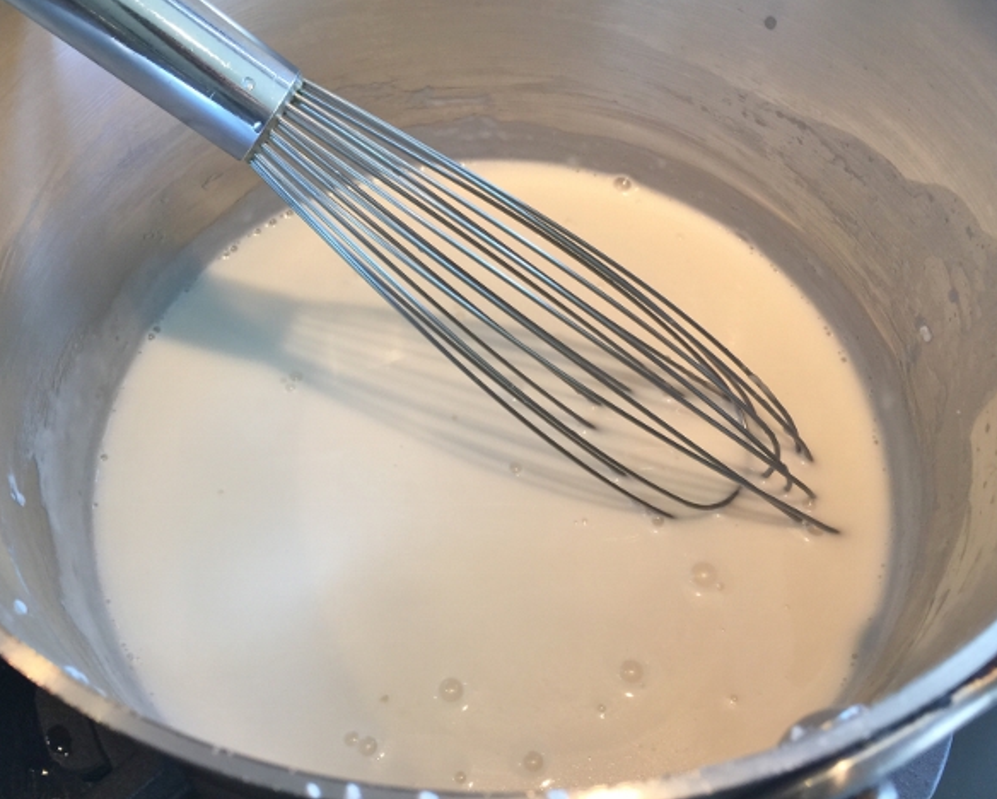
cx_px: 473
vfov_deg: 47.2
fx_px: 915
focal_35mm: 31
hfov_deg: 57.1
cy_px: 393
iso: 32
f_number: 2.2
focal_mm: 4.15
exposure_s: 1/40
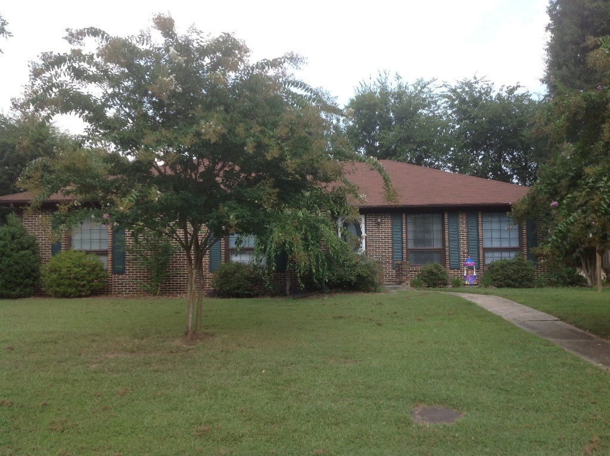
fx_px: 616
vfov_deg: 40.6
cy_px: 228
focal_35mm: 35
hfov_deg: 52.7
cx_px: 305
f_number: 2.4
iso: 50
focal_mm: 4.28
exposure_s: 1/643
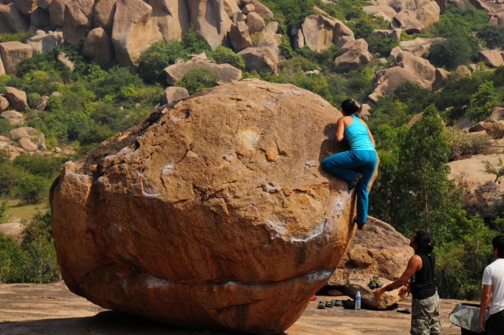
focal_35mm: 105
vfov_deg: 13.0
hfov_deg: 19.5
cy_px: 168
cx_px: 252
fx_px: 1468
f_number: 10
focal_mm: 70
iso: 250
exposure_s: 1/500
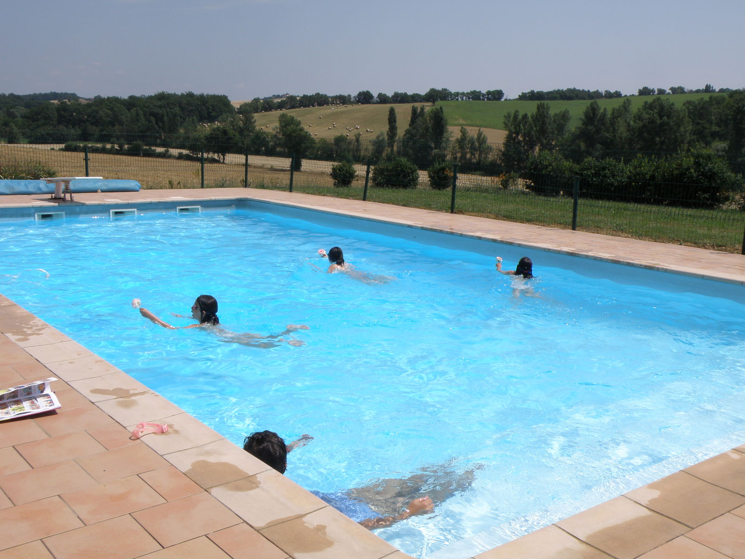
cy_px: 280
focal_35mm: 39
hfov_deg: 47.9
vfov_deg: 36.8
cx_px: 372
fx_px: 839
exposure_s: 1/500
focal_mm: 6.97
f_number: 5.6
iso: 64
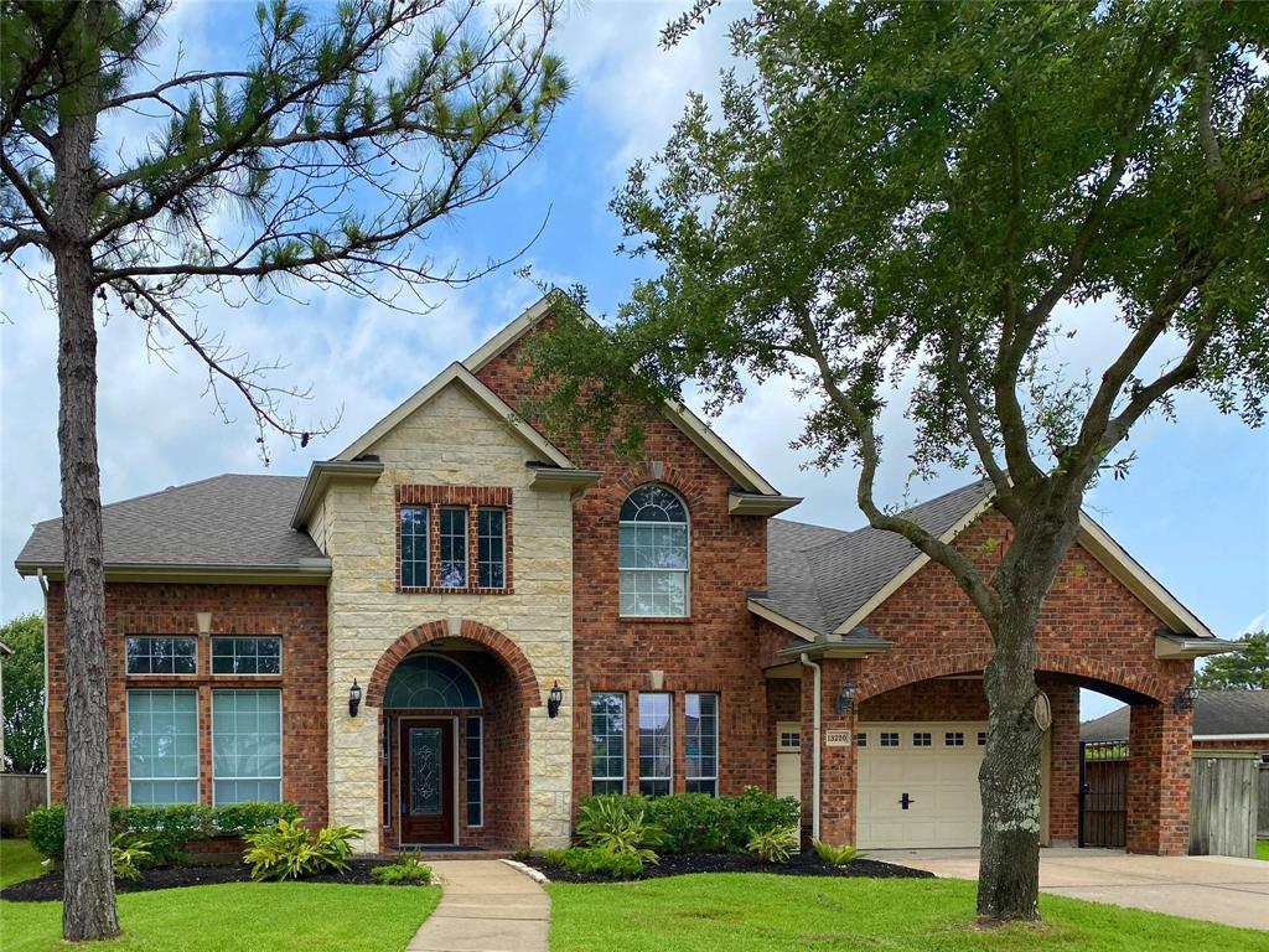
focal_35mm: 26
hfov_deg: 67.3
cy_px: 476
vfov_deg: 53.1
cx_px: 634
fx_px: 953
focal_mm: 4.25
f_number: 1.8
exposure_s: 1/2755
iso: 32
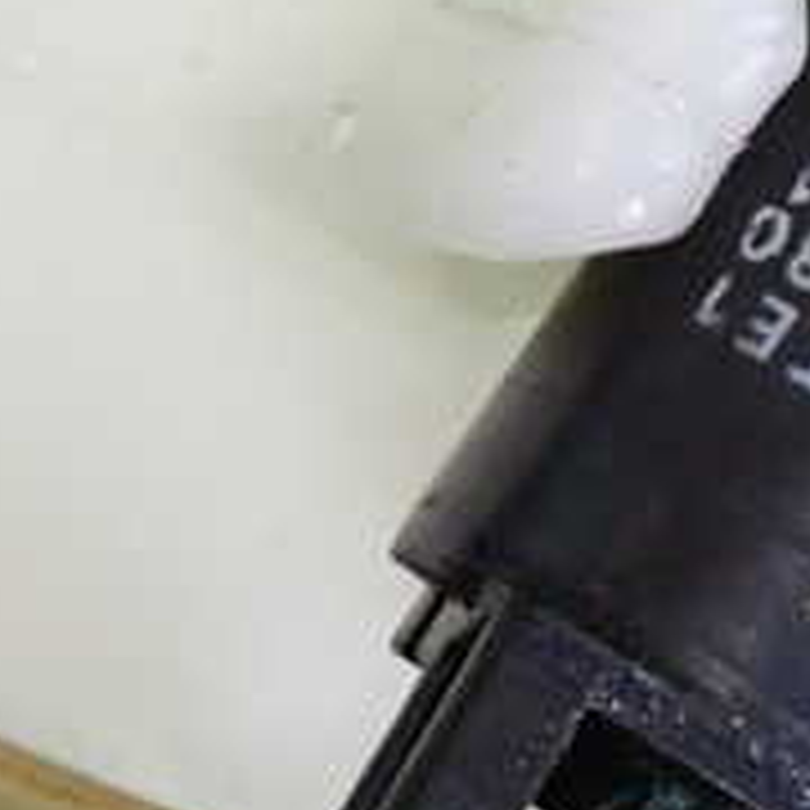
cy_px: 338
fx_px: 3203
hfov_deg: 13.9
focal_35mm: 121
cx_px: 1026
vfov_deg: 14.4
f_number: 2.8
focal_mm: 7.31
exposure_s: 1/40
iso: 640
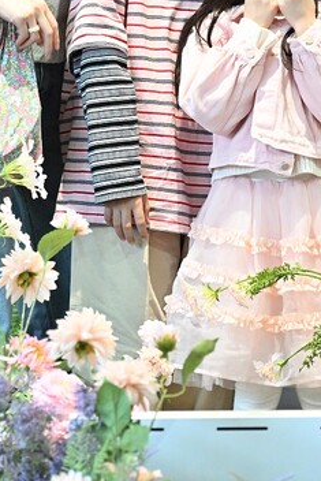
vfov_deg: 8.1
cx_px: 229
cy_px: -18
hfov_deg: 5.4
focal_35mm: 253
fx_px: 3380
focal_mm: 99
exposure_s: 1/200
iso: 3200
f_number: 4
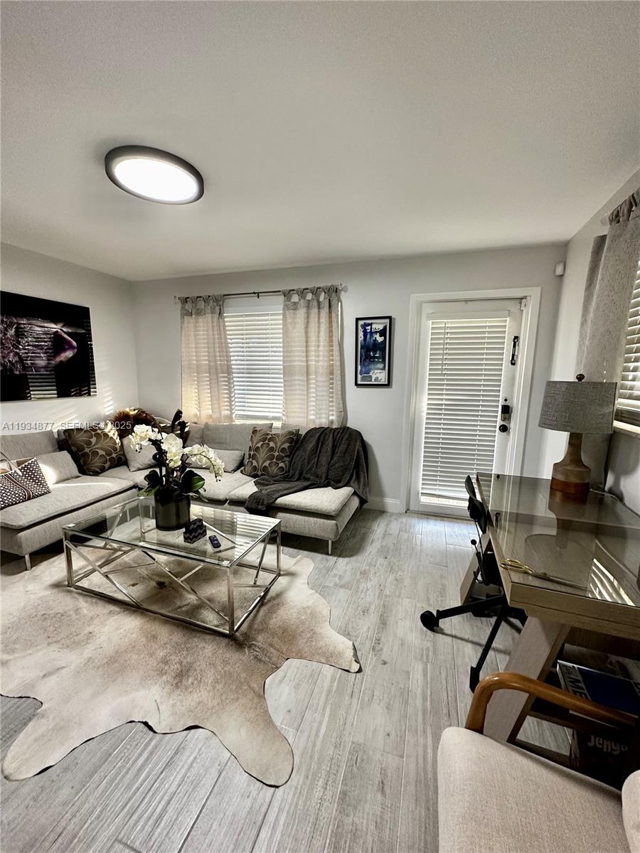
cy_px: 426
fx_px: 345
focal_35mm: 14
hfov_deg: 85.7
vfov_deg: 102.1
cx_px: 320
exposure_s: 1/60
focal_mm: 2.22
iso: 200
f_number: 2.2
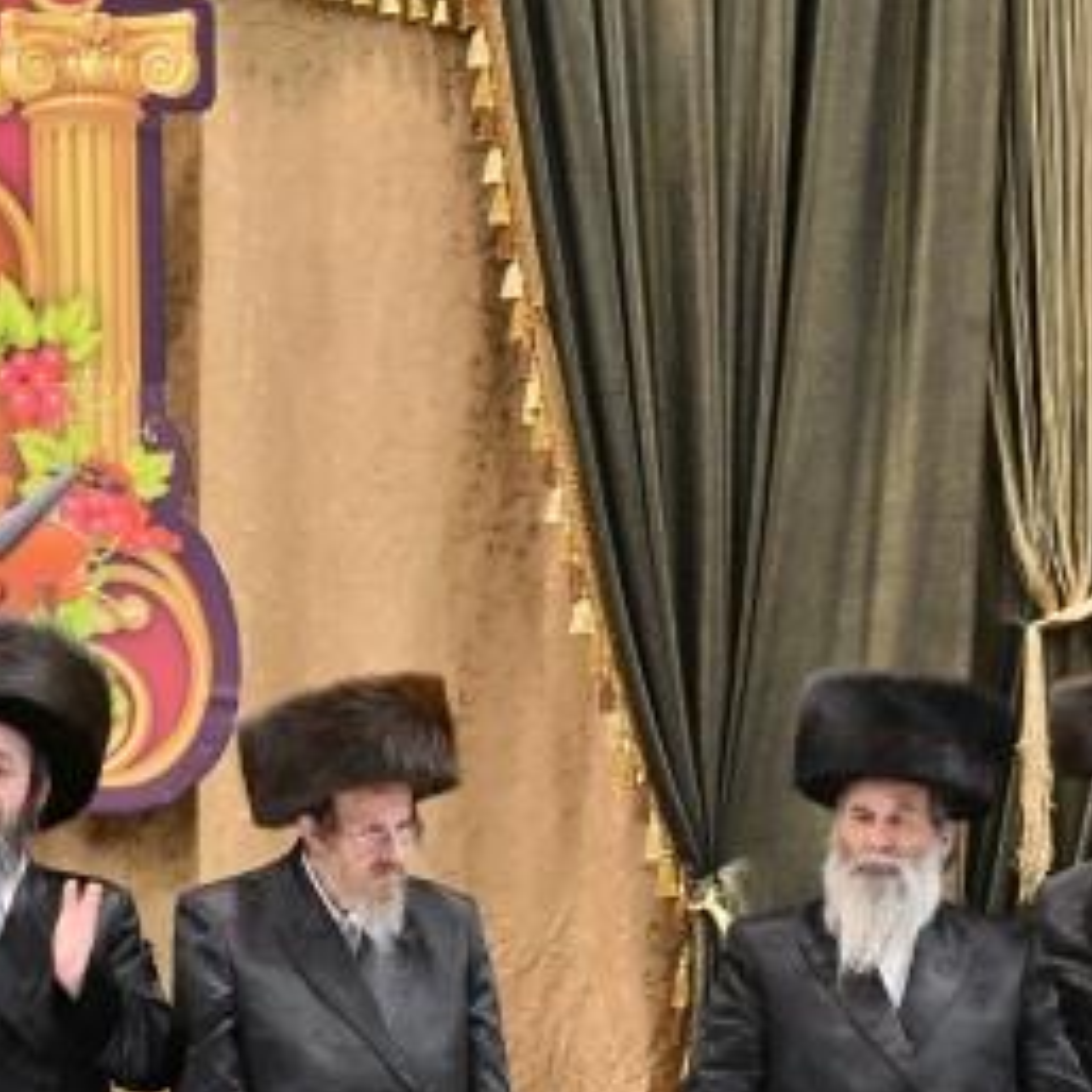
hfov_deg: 7.4
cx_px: 238
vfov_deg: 7.3
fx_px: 8459
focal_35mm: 237
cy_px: 1438
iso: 800
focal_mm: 70
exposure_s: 1/160
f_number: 2.8
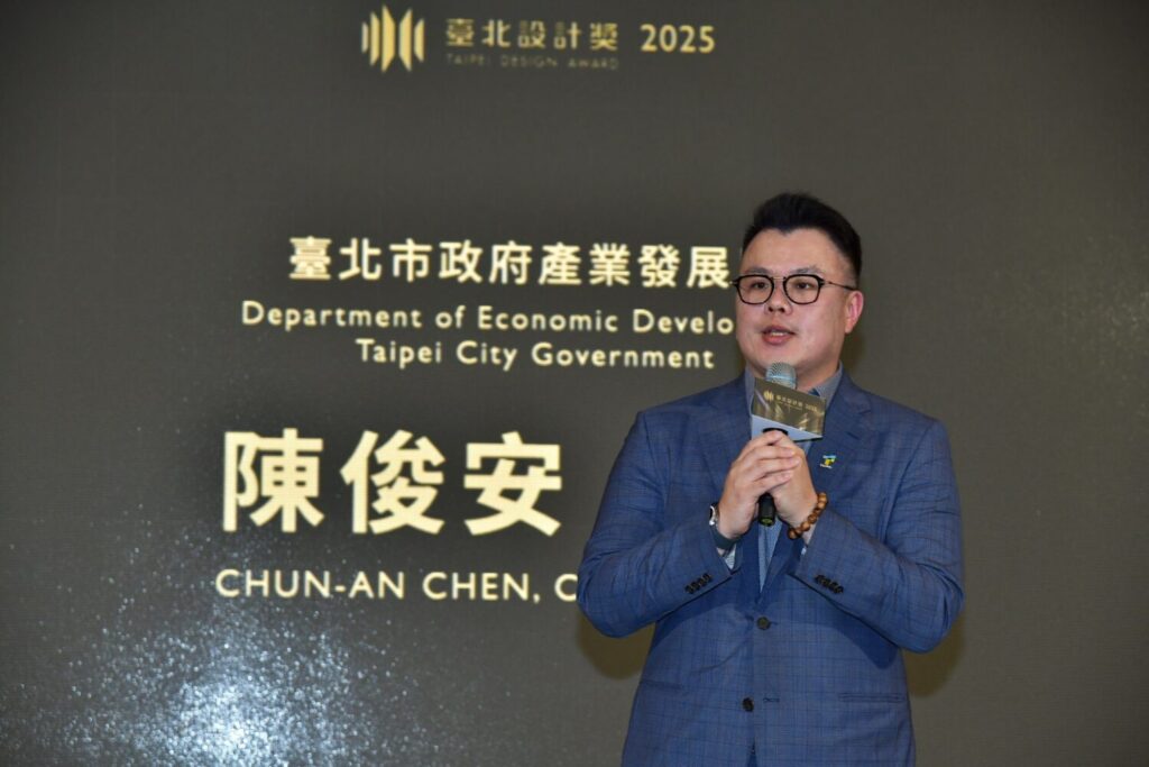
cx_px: 574
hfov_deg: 19.5
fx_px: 3351
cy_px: 384
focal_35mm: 105
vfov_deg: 13.0
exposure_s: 1/100
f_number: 5.6
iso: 1000
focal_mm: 105
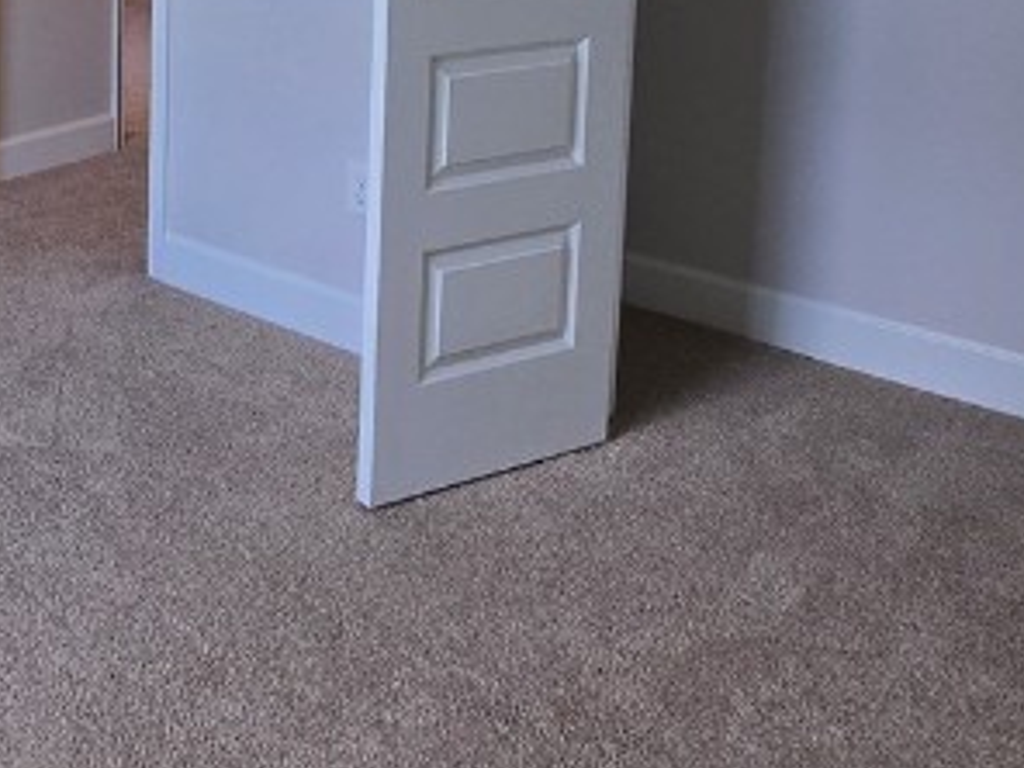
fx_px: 1331
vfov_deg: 28.8
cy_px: -104
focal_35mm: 45
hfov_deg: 36.1
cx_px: -90
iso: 64
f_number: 2.2
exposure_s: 1/120
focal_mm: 2.2
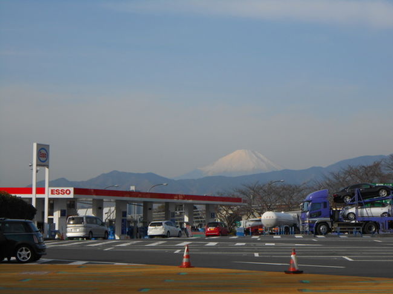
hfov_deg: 18.7
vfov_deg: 14.1
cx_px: 196
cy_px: 147
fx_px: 1192
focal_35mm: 105
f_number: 5
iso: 80
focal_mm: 18.7
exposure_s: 1/800
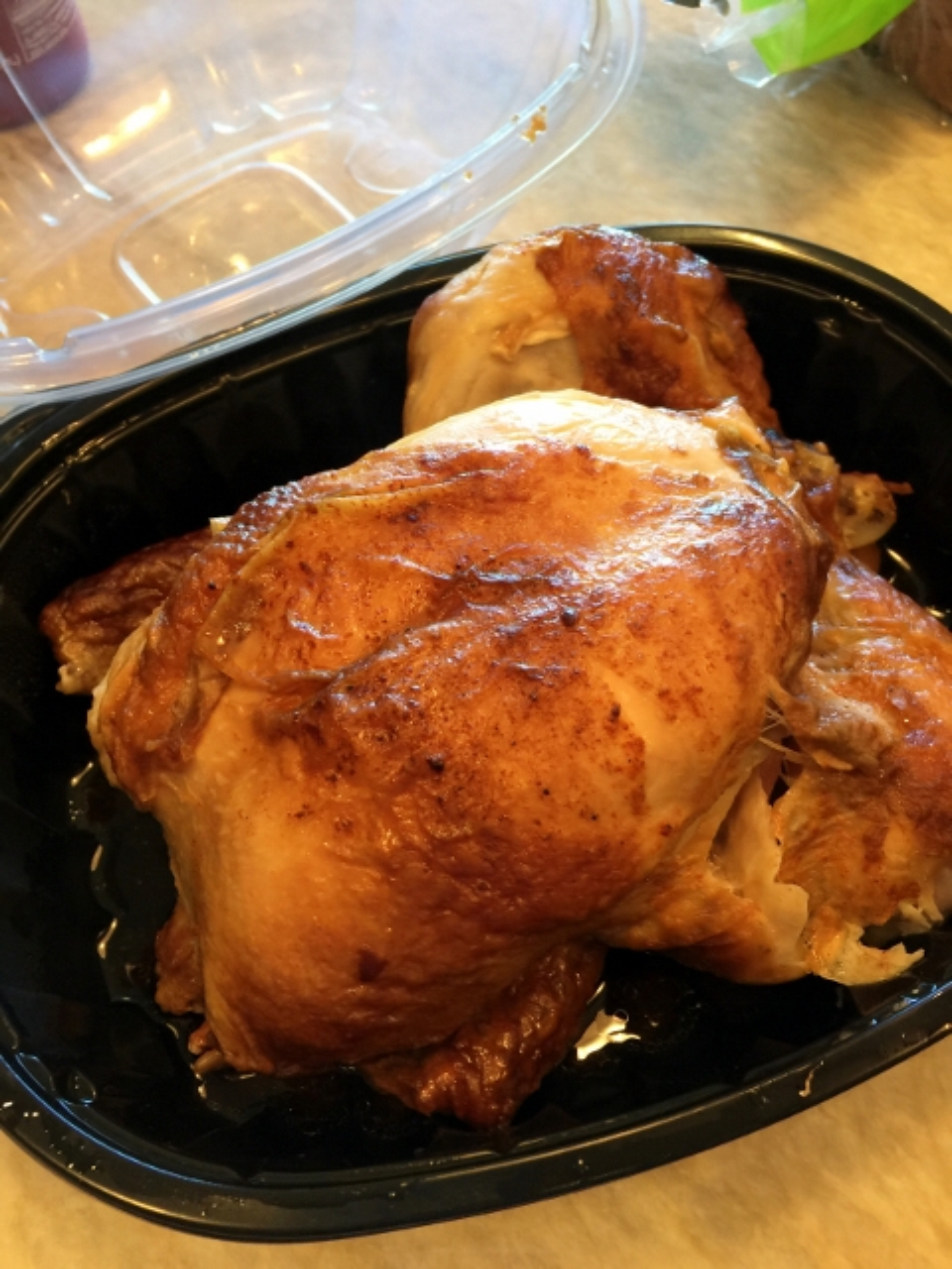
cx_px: 476
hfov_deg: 48.2
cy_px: 634
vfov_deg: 61.7
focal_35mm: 29
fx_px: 1063
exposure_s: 1/15
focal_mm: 4.15
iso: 32
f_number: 2.2
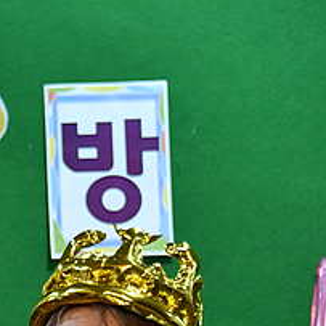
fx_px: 5168
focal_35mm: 485
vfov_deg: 3.6
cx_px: -156
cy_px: 386
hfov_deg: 3.6
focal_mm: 145
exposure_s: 1/125
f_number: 5.6
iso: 5000
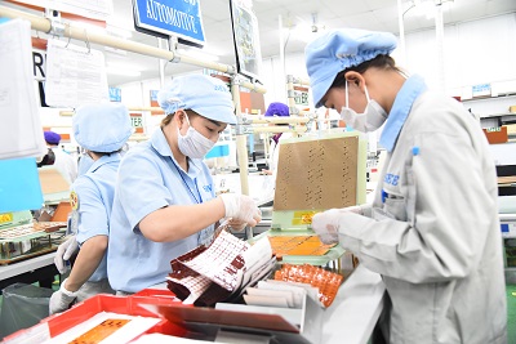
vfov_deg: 41.1
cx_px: 258
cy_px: 172
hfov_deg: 58.7
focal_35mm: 32
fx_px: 459
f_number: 4
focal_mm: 32
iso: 4000
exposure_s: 1/160
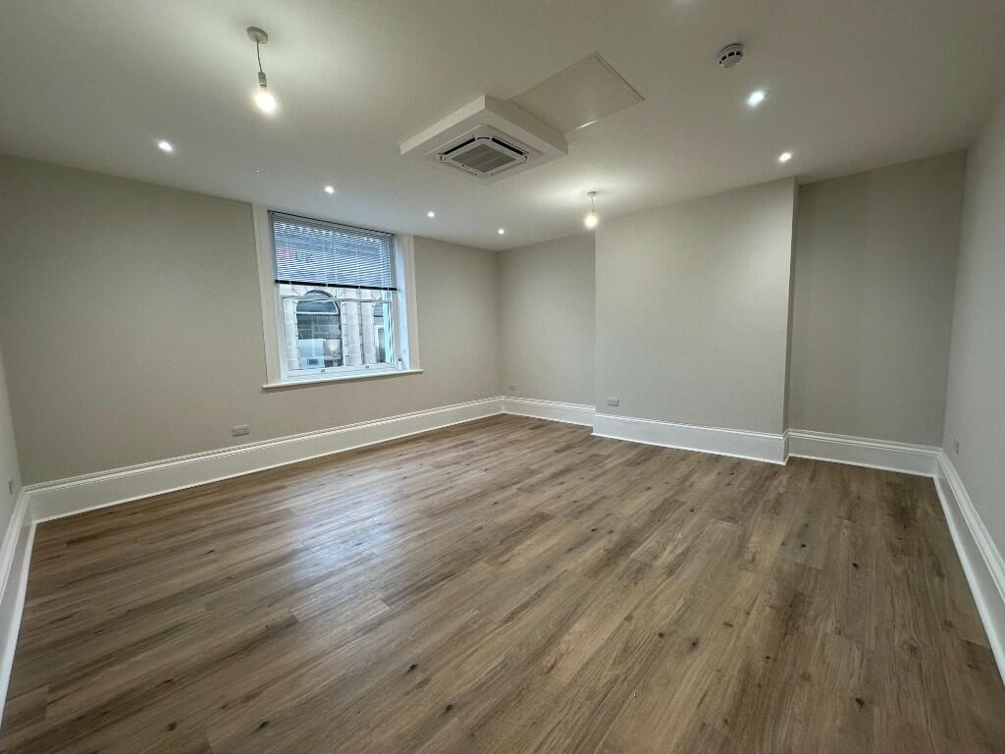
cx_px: 502
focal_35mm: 14
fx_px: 406
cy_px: 377
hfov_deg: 102.1
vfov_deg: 85.7
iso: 125
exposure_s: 1/100
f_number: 2.2
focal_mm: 2.22
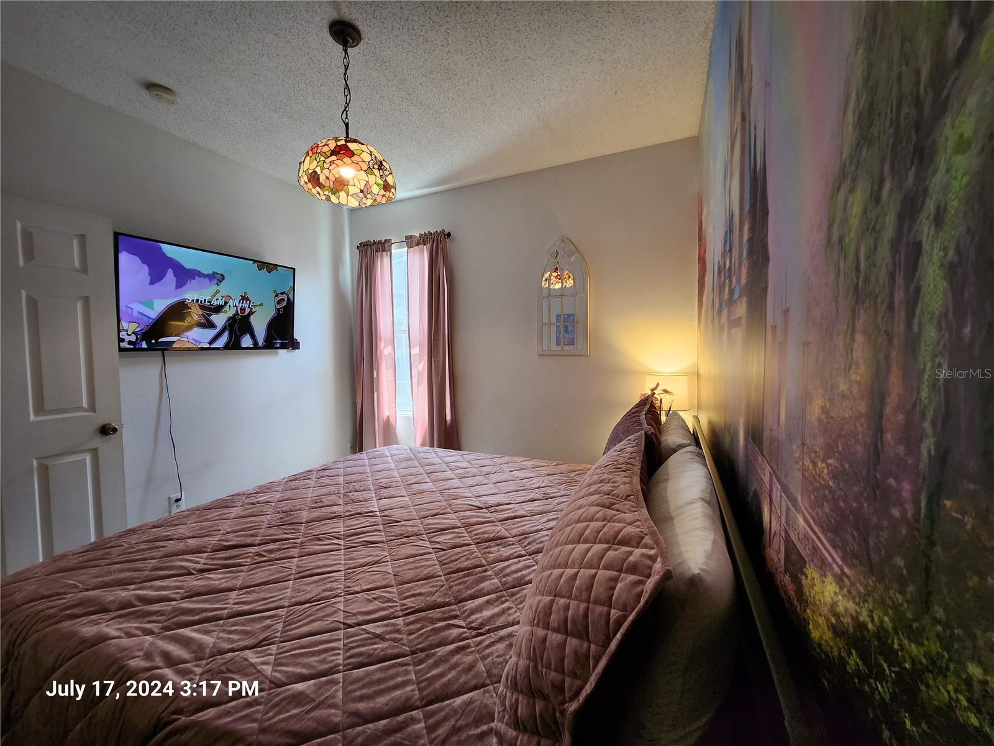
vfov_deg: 89.9
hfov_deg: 106.2
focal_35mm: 13
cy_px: 373
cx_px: 497
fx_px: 373
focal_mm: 1.74
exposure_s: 1/60
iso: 100
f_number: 2.2
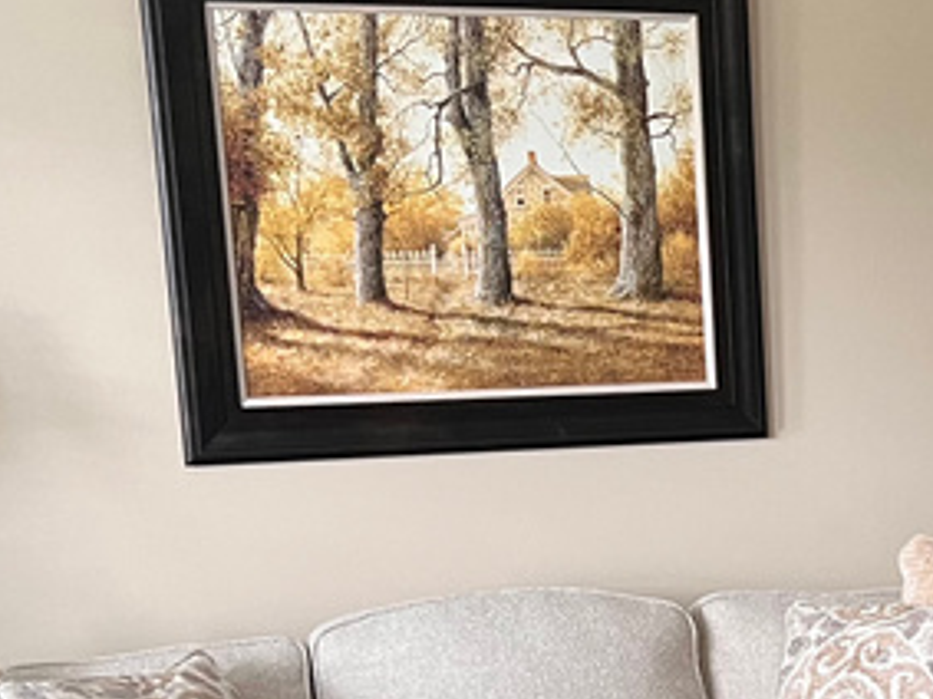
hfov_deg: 19.3
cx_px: 1203
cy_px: 755
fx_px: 2532
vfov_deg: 15.3
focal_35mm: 94
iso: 160
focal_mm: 5.7
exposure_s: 1/60
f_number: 1.5
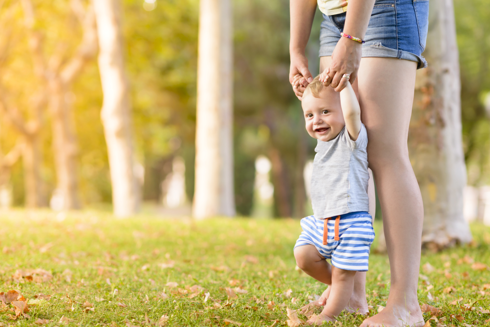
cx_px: 263
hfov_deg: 21.7
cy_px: 164
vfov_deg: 14.6
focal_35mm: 94
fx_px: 1280
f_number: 2.2
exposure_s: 1/125
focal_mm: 85
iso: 200
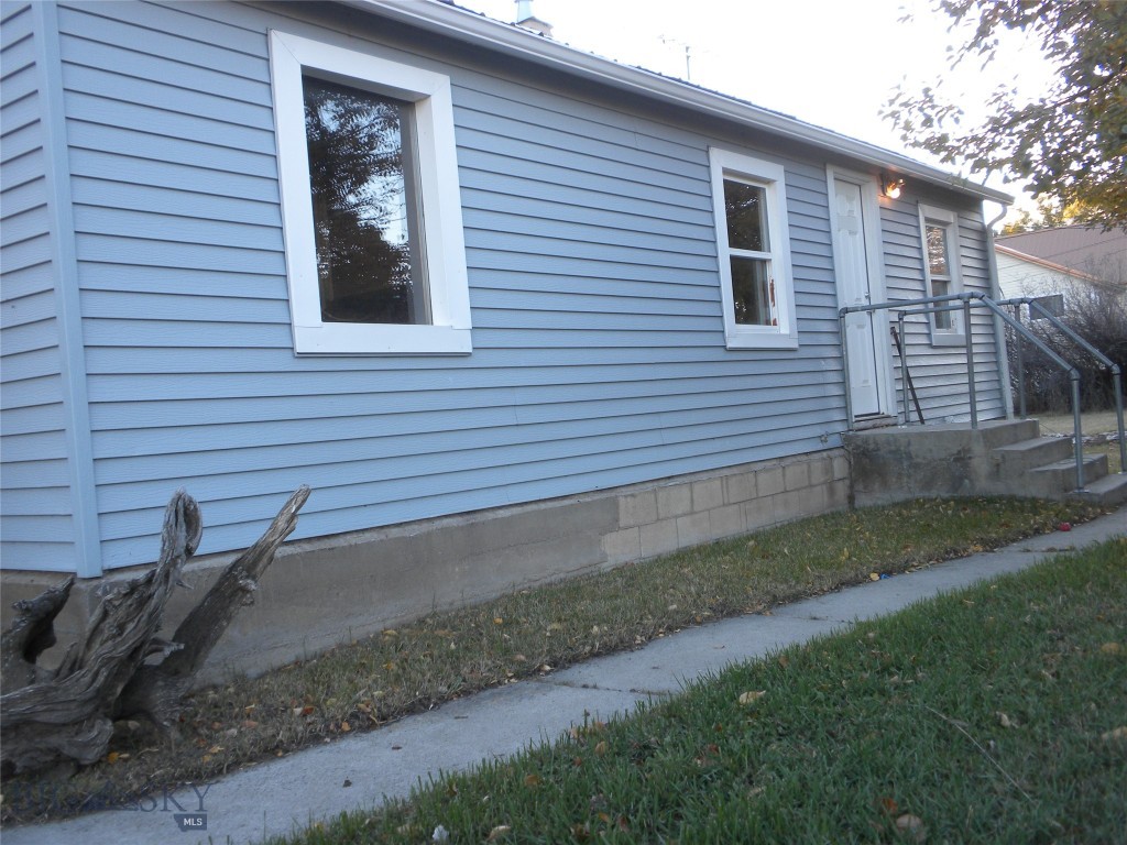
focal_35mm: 37
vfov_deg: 38.7
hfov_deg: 50.1
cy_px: 422
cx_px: 564
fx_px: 1205
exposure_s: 1/60.3
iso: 86
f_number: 3.5
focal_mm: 6.6
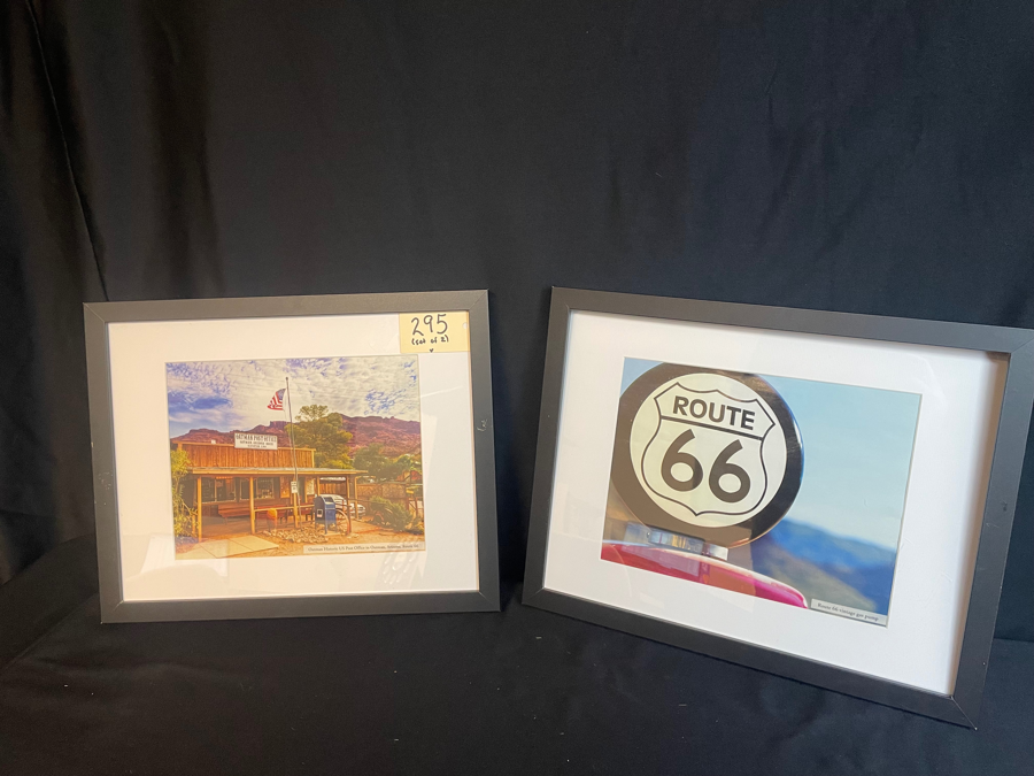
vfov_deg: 53.1
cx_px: 517
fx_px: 777
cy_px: 388
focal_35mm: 26
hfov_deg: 67.3
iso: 200
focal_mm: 4.2
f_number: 1.6
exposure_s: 1/60
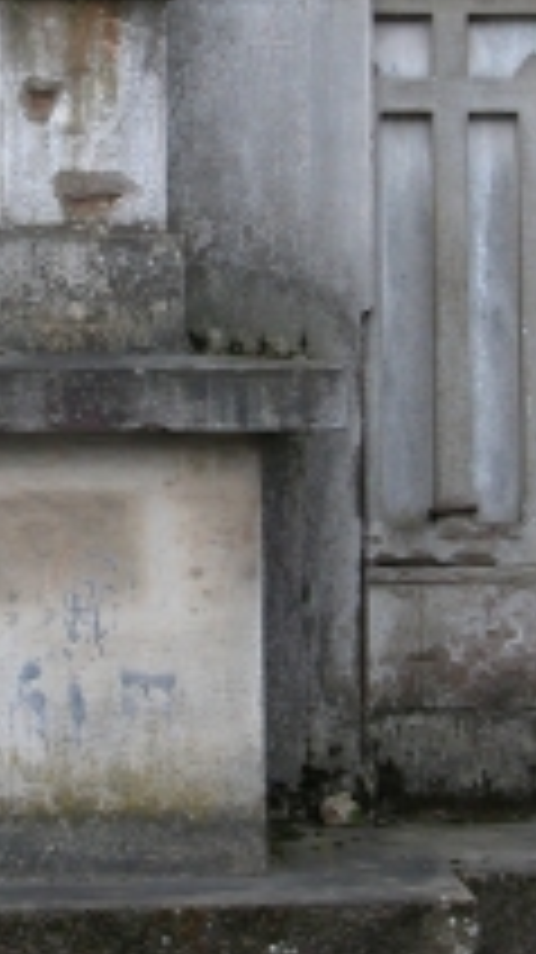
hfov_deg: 6.6
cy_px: 297
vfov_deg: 11.7
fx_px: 4657
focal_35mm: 184
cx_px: 99
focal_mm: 17.8
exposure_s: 1/117
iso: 100
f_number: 4.2
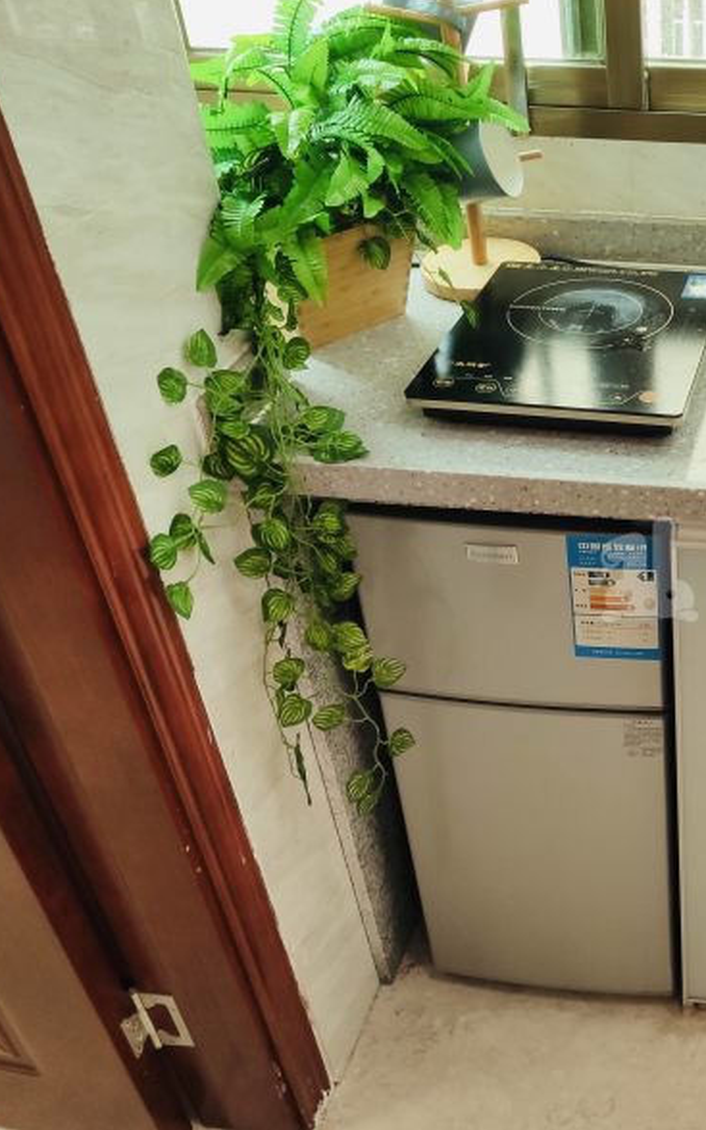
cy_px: 570
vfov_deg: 50.4
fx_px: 1200
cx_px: 744
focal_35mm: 39
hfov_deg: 30.0
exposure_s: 1/100
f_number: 1.75
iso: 238
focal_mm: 4.75
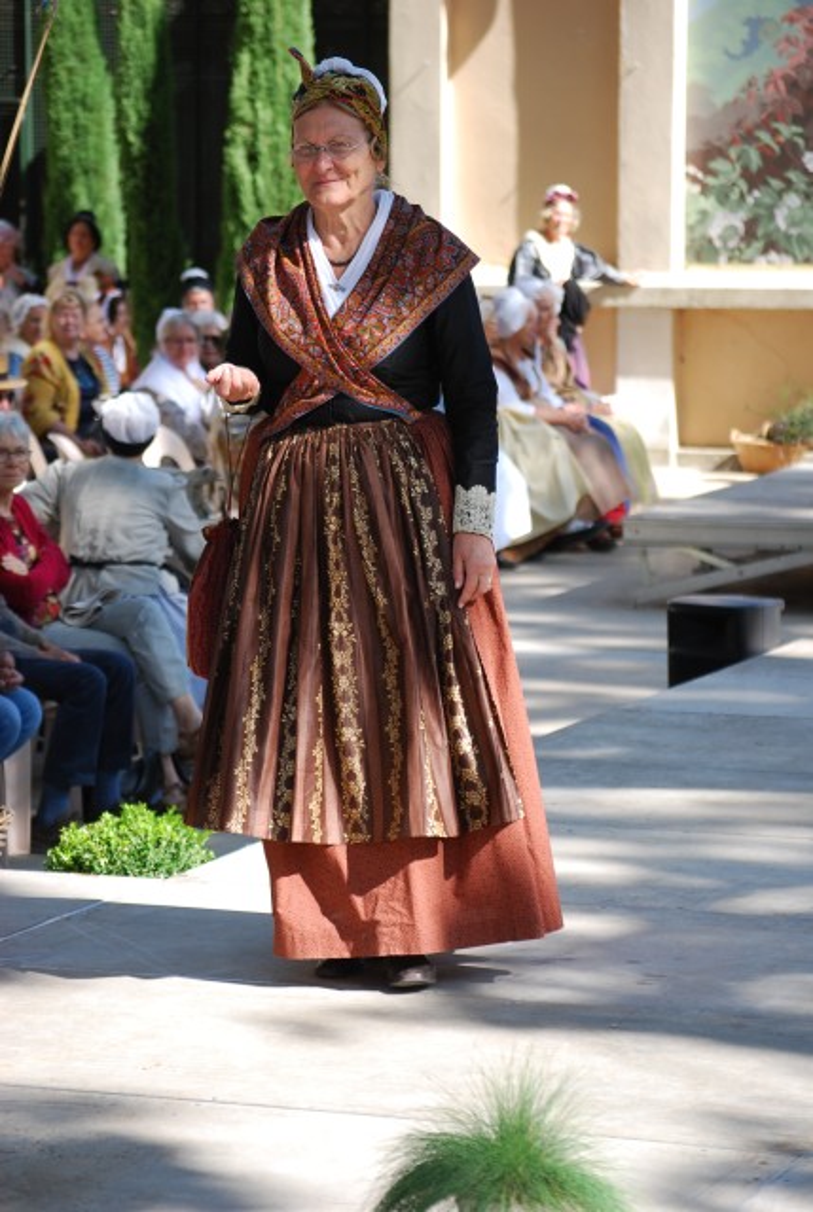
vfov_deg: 16.6
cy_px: 606
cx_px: 406
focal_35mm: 123
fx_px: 4151
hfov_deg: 11.2
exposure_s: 1/320
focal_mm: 82
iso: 200
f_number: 4.5
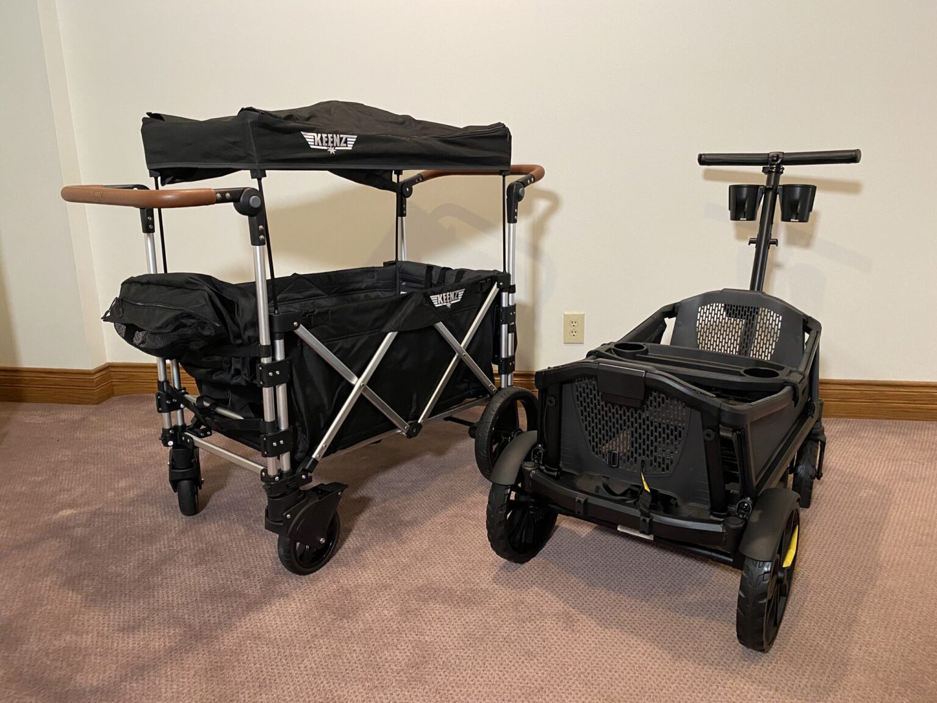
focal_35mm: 26
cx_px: 468
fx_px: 704
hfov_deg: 67.3
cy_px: 352
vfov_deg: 53.1
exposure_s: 1/60
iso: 400
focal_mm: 4.25
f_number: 1.8
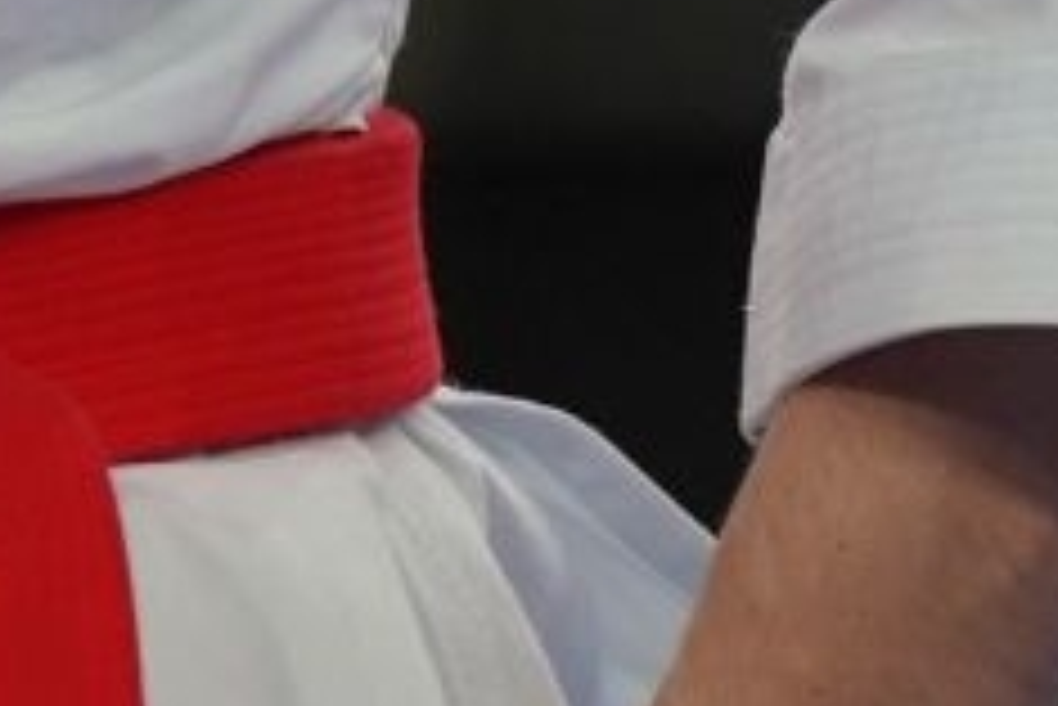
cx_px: -765
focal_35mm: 3063
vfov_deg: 0.4
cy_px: -1907
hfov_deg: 0.7
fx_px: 90070
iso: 500
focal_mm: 400
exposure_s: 1/320
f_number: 2.8
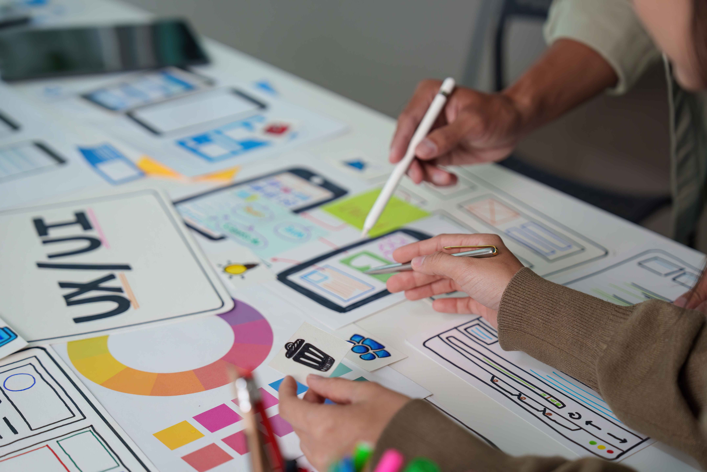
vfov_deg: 19.5
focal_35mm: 70
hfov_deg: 28.8
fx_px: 1375
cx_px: 354
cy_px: 236
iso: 1000
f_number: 2.8
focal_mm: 70
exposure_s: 1/250
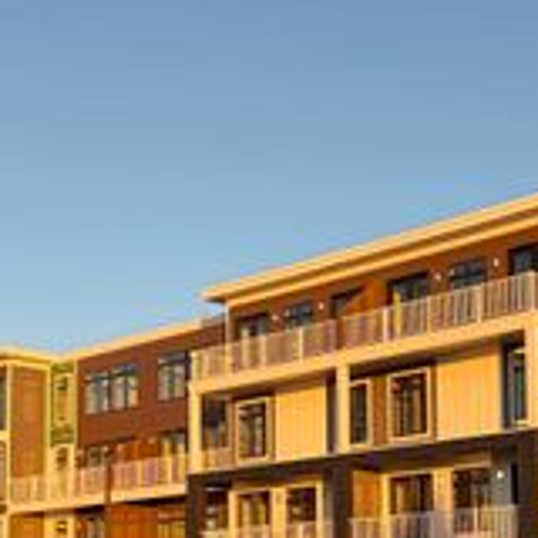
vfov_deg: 23.4
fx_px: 1266
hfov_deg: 23.8
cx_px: 380
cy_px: 483
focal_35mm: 72
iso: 50
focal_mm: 5.96
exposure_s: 1/810
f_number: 1.6
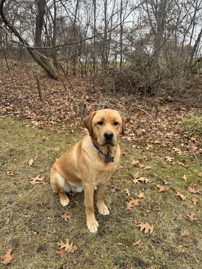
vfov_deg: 71.6
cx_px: 101
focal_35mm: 24
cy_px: 134
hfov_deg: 56.8
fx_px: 187
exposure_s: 1/345
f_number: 1.78
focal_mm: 6.76
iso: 80
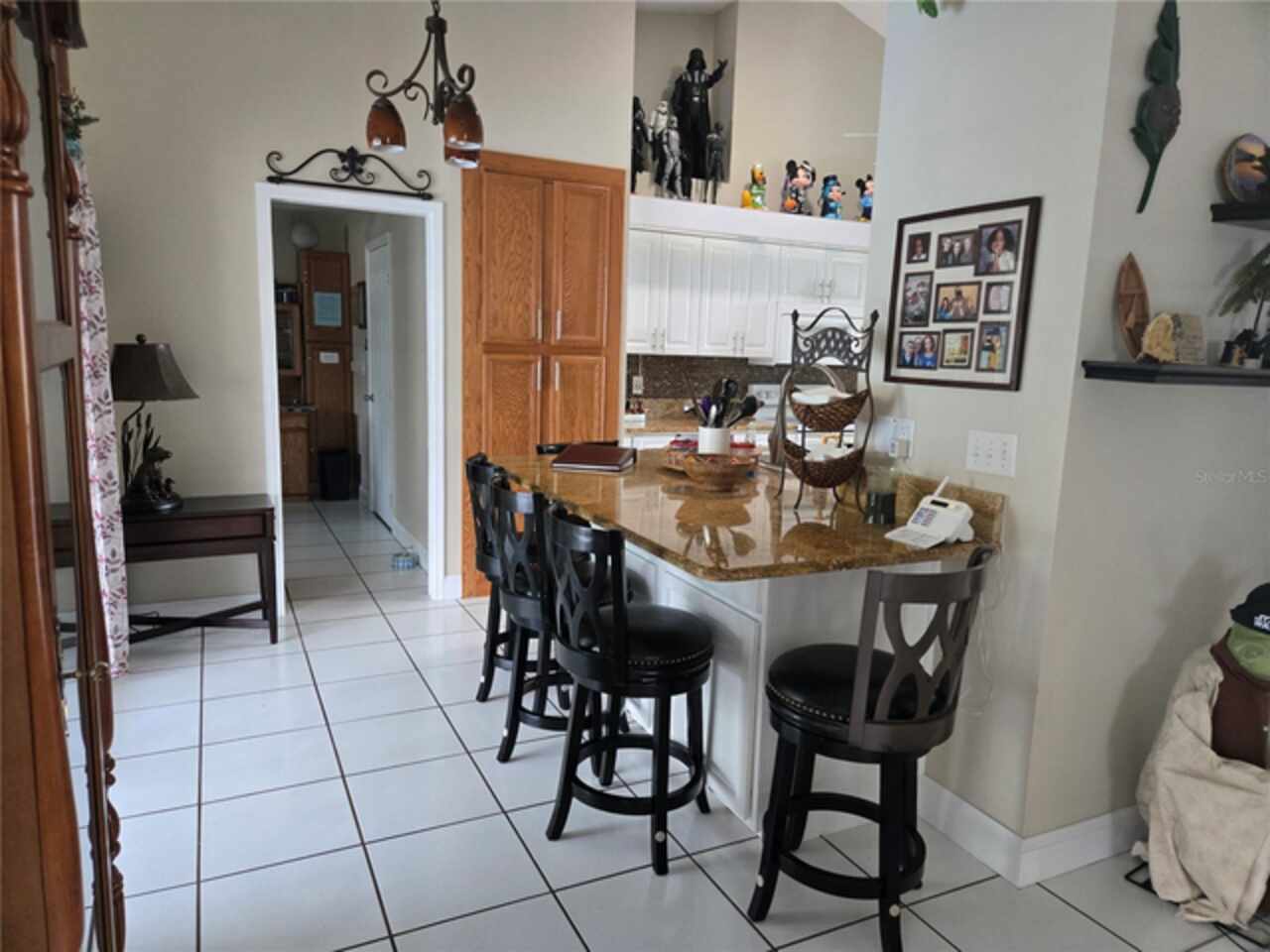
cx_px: 635
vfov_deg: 58.9
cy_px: 476
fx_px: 844
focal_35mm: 23
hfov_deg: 73.9
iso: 640
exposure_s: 1/120
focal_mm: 5.4
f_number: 1.8
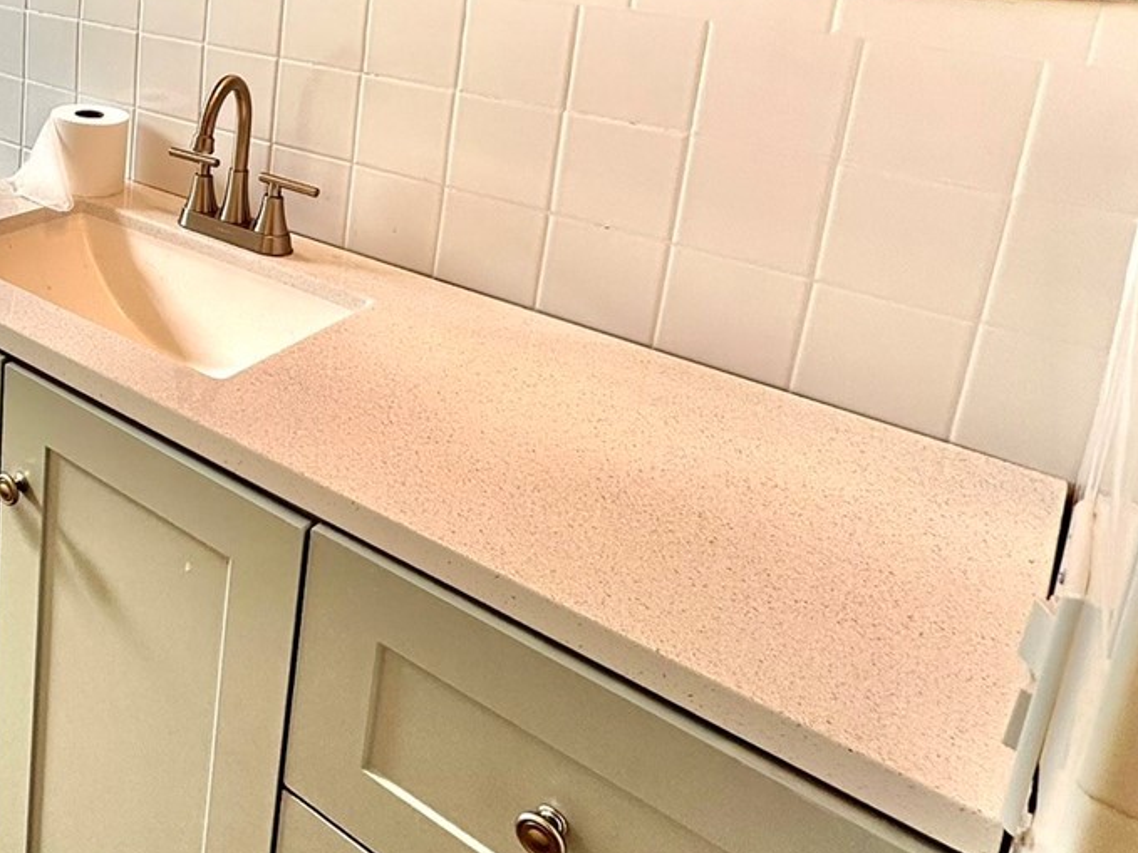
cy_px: 72
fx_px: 1085
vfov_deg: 39.6
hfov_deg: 45.2
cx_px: -42
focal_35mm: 33
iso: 40
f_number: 2.2
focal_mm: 2.22
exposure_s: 1/209
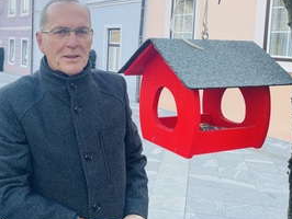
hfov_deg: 42.5
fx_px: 371
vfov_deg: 32.7
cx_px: 105
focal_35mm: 44
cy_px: 76
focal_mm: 4.2
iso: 40
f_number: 1.6
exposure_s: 1/121
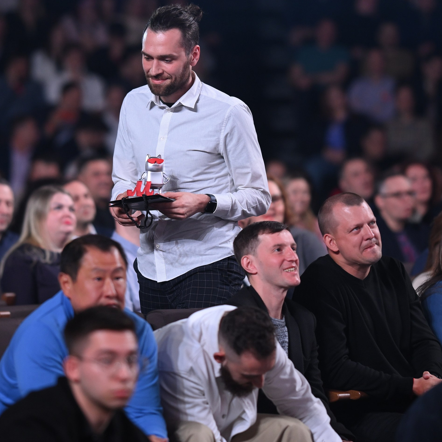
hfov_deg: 7.1
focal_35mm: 248
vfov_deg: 7.1
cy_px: 142
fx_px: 3583
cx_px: 175
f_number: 1.8
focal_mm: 135
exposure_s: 1/500
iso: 800
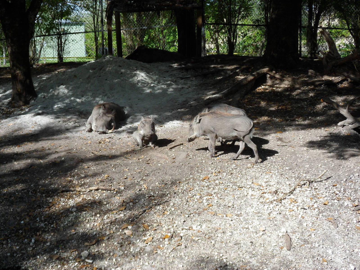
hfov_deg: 28.6
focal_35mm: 68
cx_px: 180
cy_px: 135
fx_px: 707
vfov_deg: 21.6
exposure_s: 1/350
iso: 80
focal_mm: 10.6
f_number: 4.7
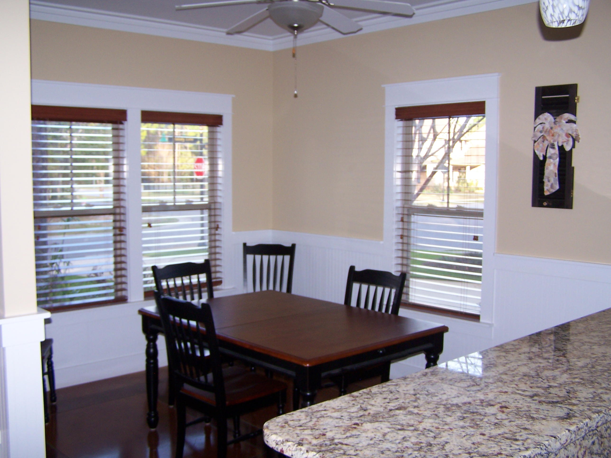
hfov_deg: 49.0
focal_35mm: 38
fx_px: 671
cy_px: 229
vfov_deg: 37.7
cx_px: 306
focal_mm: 6.3
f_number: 2.8
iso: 100
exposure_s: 1/60
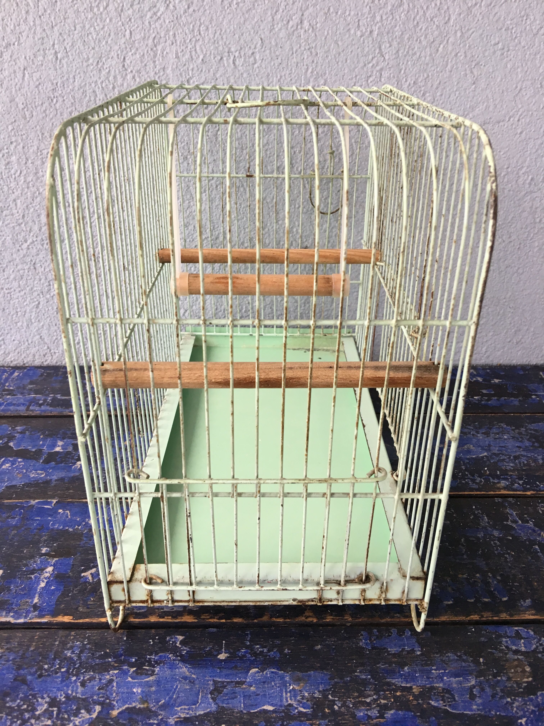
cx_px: 272
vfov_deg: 61.7
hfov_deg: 48.2
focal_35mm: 29
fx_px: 608
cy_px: 363
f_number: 2.2
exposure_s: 1/33
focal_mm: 4.15
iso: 80
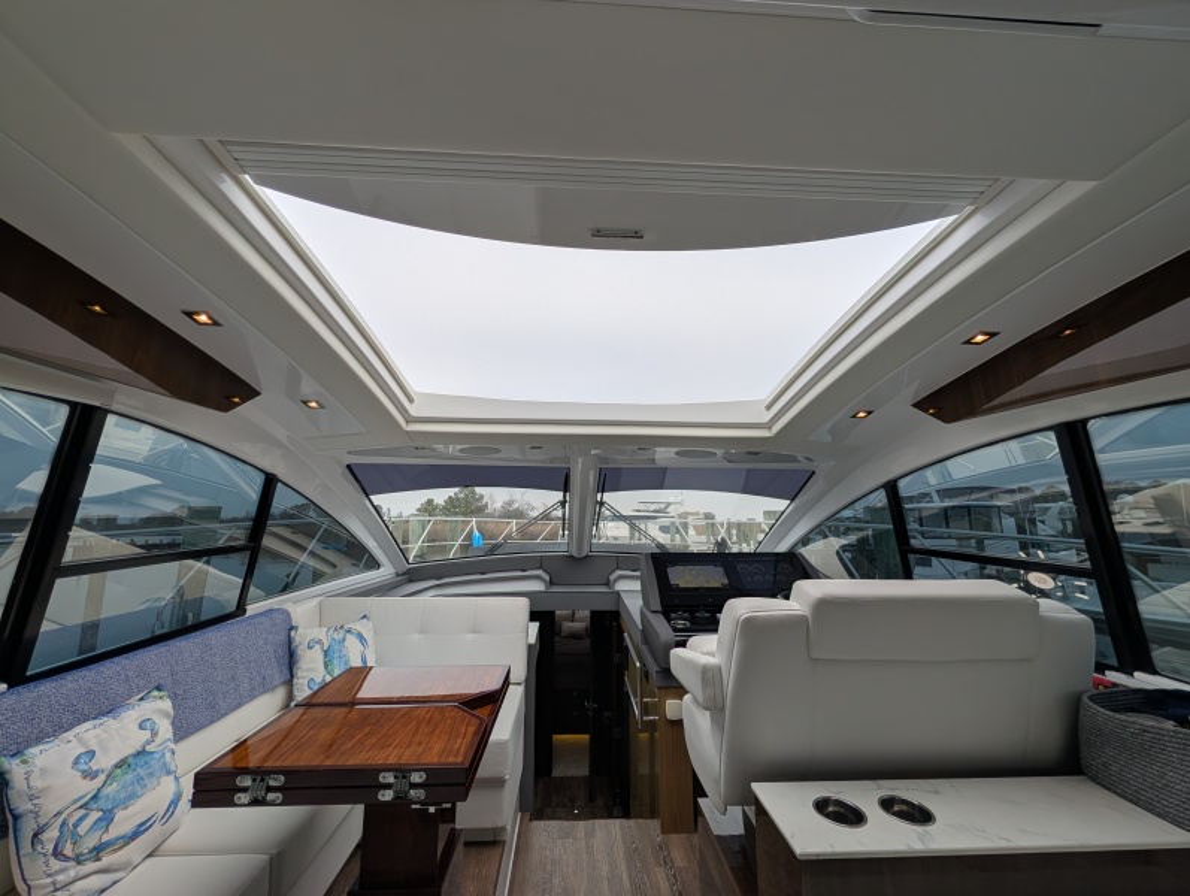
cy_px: 448
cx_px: 595
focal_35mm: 12
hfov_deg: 110.5
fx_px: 413
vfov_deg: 94.6
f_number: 1.7
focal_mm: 2.02
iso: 39
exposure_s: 1/1300
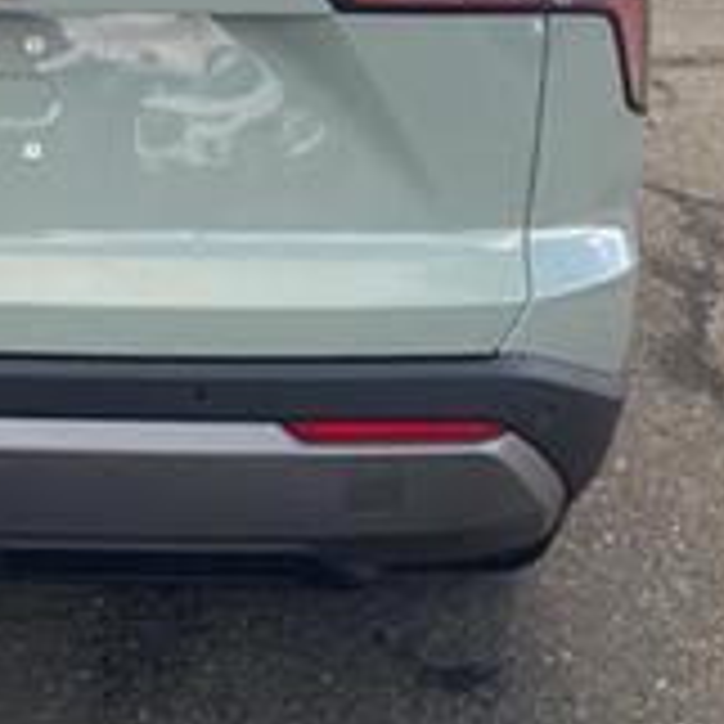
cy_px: 31
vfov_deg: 23.2
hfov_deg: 22.5
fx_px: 1704
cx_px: -94
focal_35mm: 72
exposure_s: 1/336
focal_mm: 4.2
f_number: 1.6
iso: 32
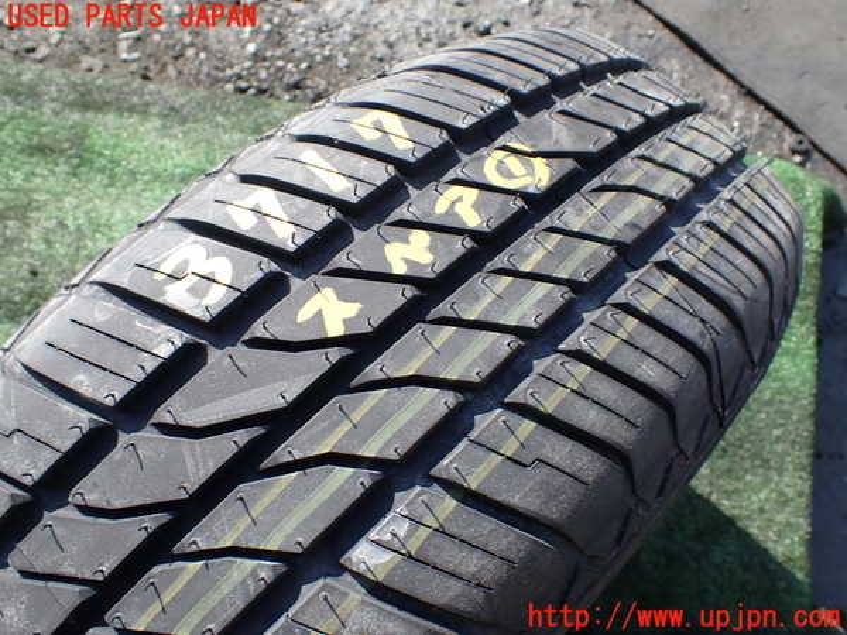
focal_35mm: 30
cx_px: 424
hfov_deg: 60.0
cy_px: 318
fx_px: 734
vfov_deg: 46.8
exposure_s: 1/400
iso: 100
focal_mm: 5.4
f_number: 3.2
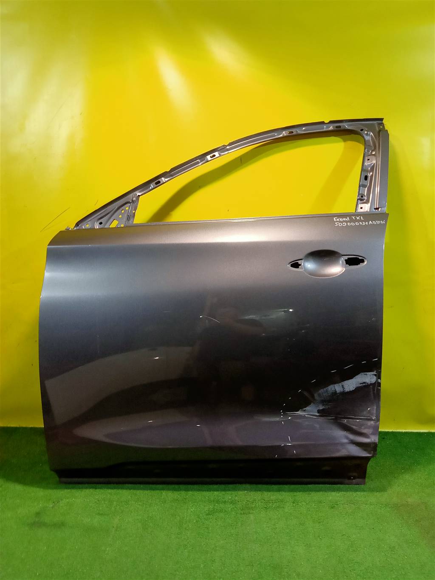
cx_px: 218
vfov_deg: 63.4
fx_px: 469
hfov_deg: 49.8
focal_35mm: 28
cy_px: 290
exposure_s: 1/33.3
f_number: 2.2
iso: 197
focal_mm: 3.65
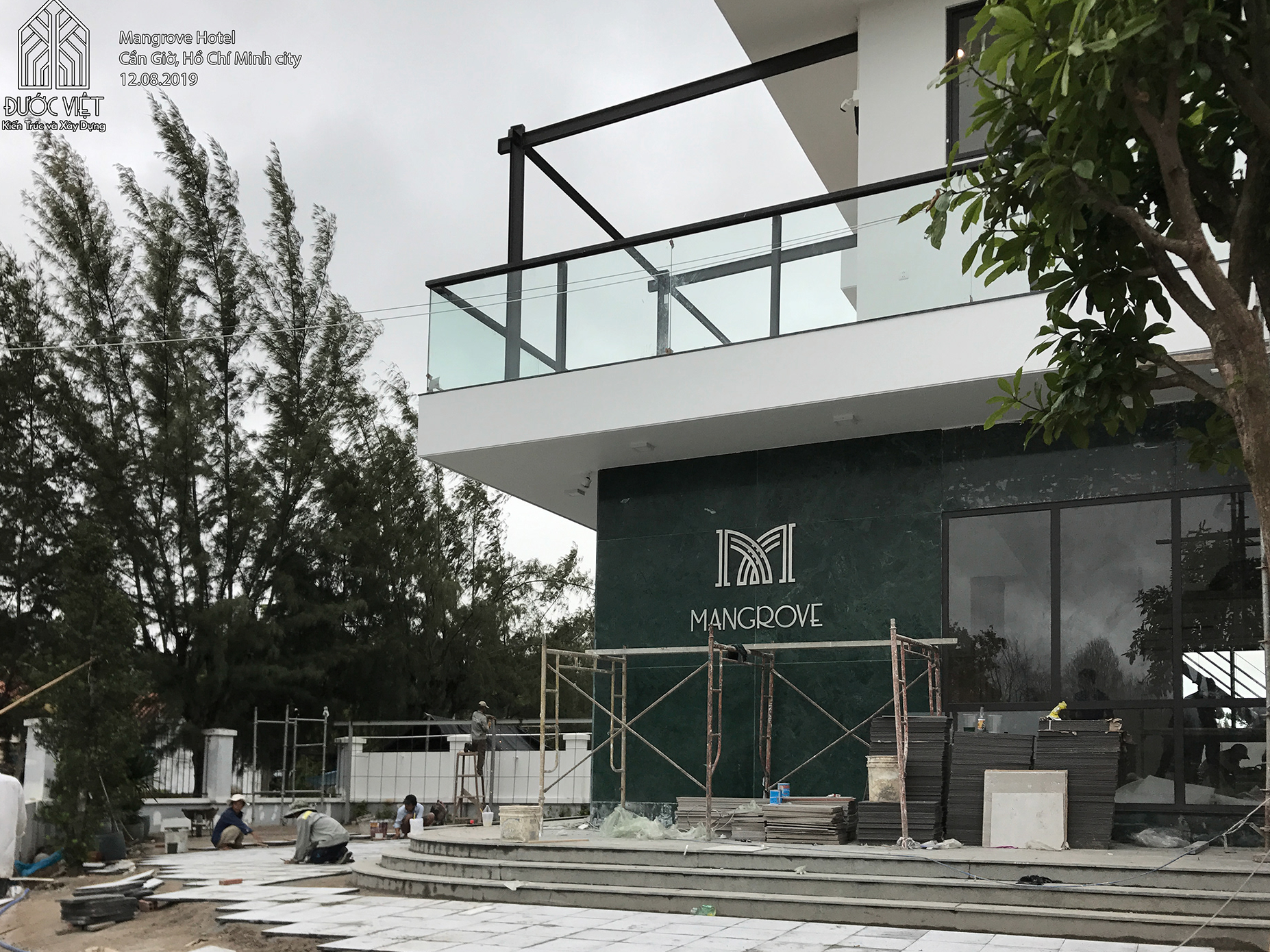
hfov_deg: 61.7
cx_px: 632
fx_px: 1064
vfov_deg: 48.2
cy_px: 462
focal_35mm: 29
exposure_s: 1/463
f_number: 1.8
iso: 20
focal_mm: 3.99
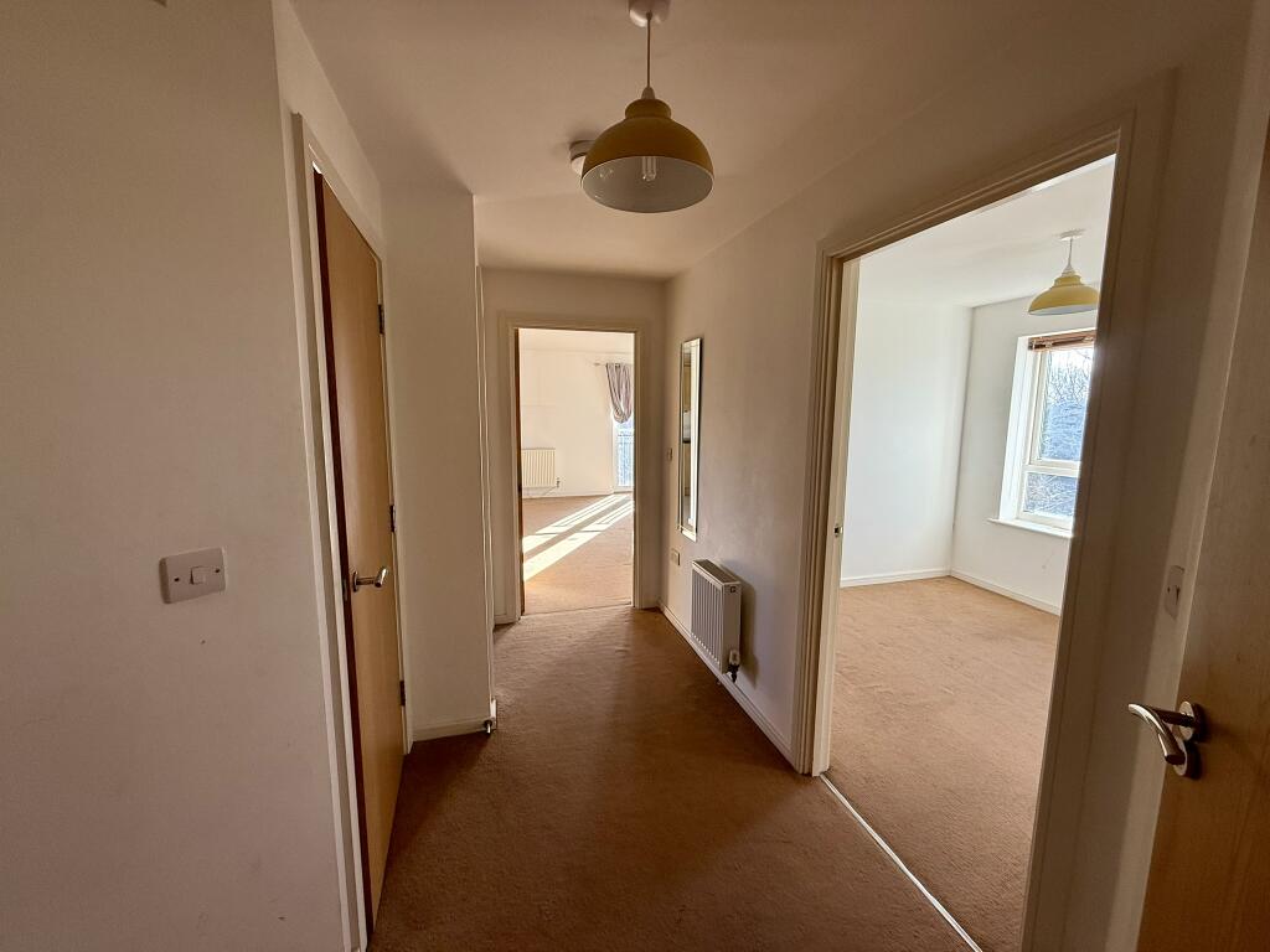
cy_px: 476
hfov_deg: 102.1
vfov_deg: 85.7
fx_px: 514
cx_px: 635
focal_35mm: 14
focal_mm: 2.22
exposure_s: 1/109
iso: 64
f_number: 2.2
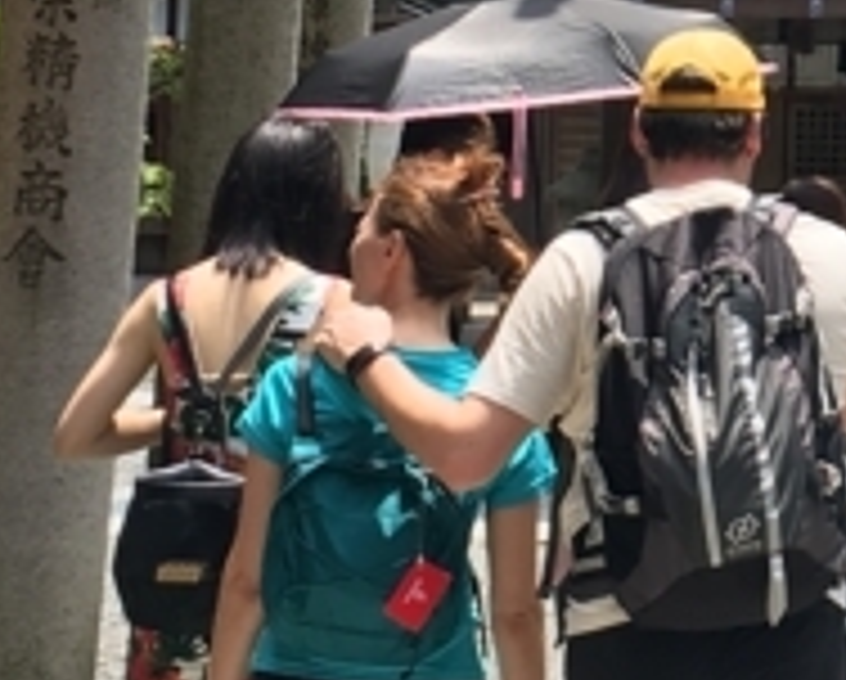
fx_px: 3862
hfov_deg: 12.2
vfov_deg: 9.9
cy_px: -113
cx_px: 1026
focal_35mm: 154
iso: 25
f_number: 2.2
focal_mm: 4.15
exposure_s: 1/646
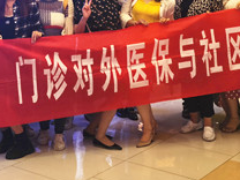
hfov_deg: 24.8
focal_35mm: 78
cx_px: 73
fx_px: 541
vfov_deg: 18.2
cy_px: -17
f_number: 1.6
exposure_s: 1/100
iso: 200
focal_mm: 5.56
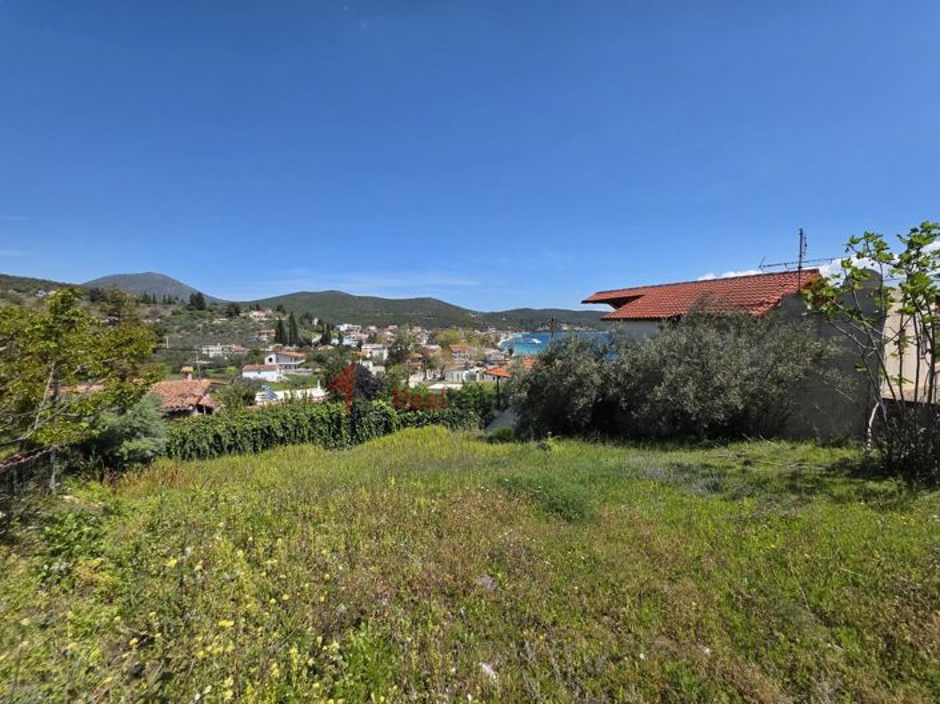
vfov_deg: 89.9
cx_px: 470
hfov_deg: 106.2
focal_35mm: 13
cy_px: 352
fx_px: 353
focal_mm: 2.2
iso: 40
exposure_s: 1/2843
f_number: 1.9
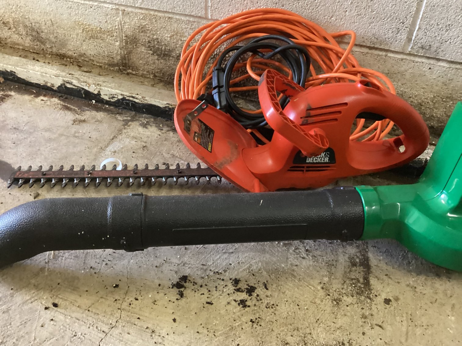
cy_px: 173
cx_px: 231
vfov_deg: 45.4
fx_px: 414
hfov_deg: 58.3
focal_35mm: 31
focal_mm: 3.3
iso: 640
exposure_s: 1/30
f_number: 2.4
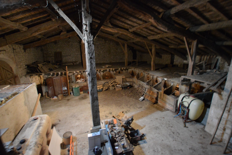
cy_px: 78
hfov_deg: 100.4
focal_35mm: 15
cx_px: 116
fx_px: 97
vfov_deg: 77.2
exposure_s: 1/6
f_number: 3.5
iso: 3200
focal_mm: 10
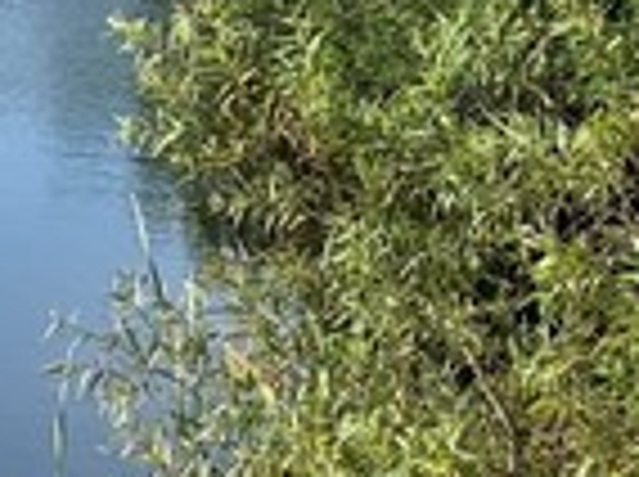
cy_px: -202
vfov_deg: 7.8
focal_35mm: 188
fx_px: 3465
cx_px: -256
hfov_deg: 10.3
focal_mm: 4.25
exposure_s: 1/2075
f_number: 1.8
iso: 25
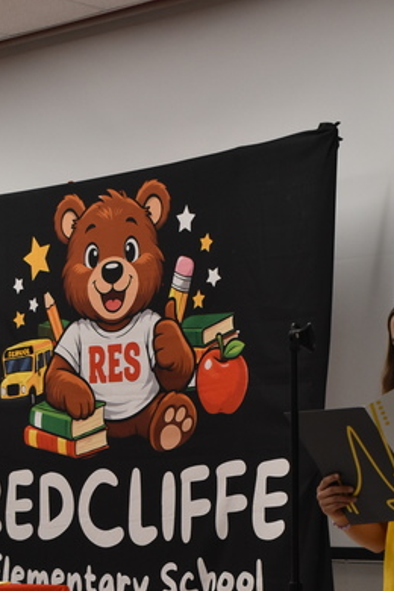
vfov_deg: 17.3
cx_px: 224
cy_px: 499
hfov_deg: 11.7
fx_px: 1921
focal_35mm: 117
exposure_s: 1/60
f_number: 7.1
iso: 1100
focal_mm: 38
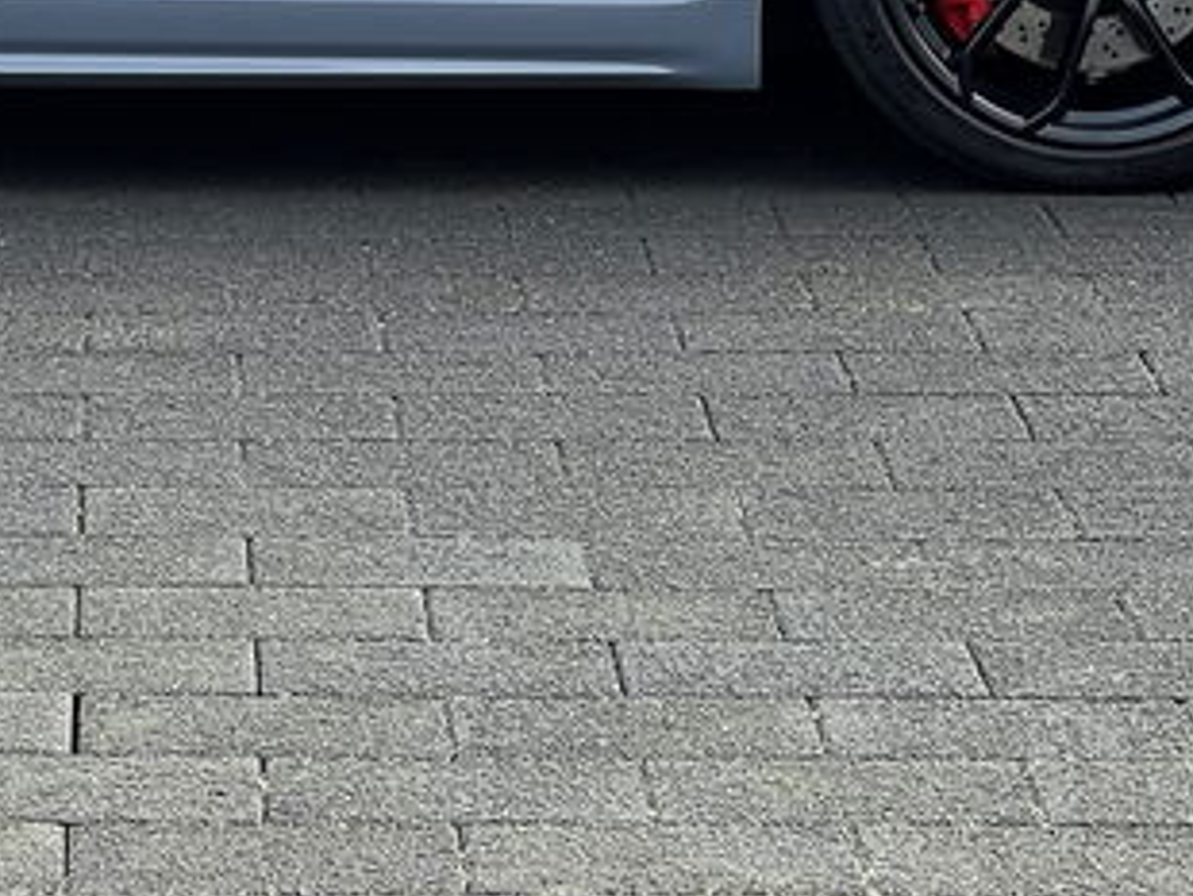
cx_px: 96
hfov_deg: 7.8
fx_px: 8761
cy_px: -408
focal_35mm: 254
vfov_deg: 5.8
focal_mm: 9
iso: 32
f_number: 2.8
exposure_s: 1/131
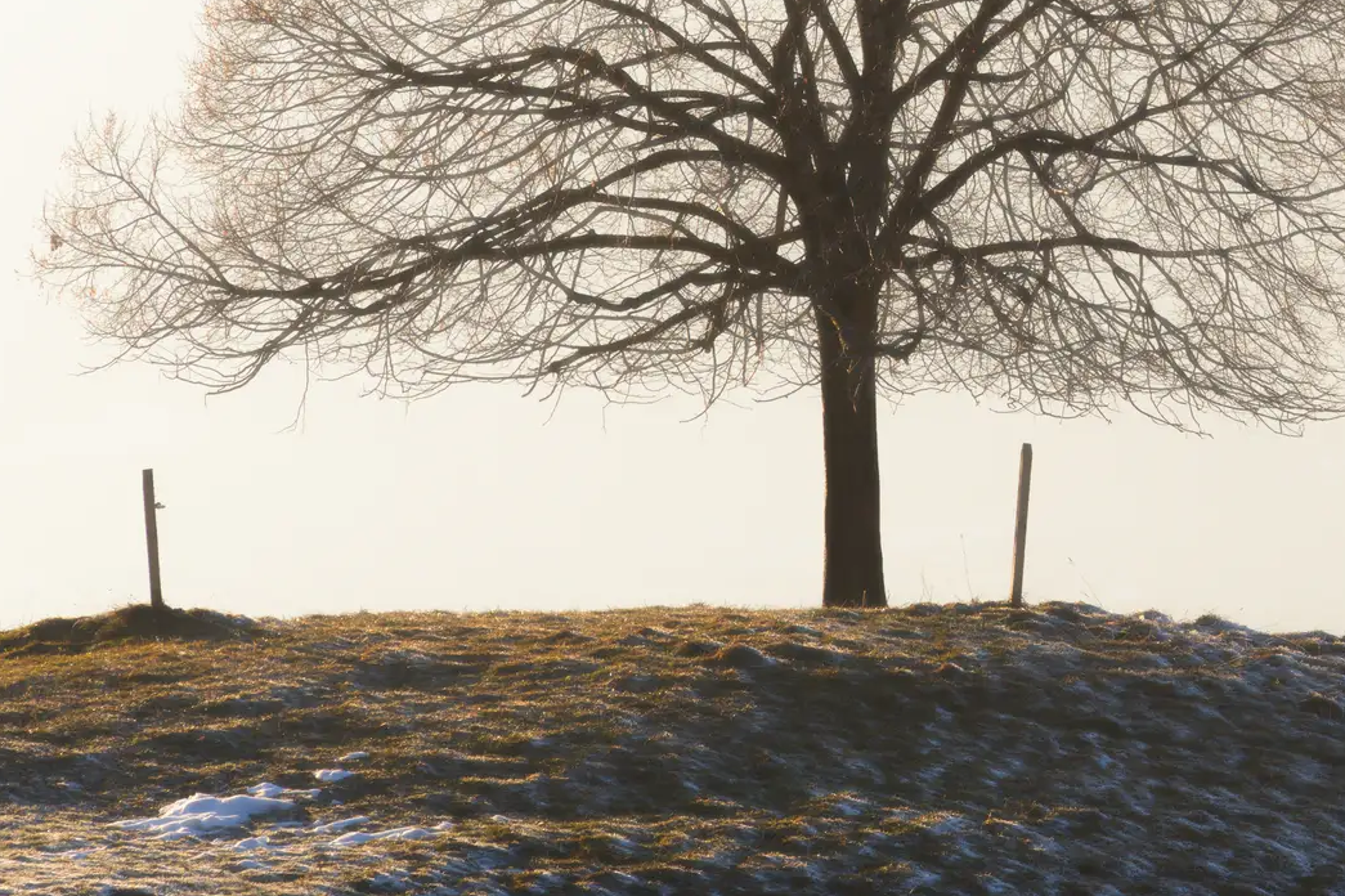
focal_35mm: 392
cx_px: 1301
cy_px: 39
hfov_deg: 5.3
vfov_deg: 3.5
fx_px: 14640
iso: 160
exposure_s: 1/250
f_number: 8
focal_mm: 160
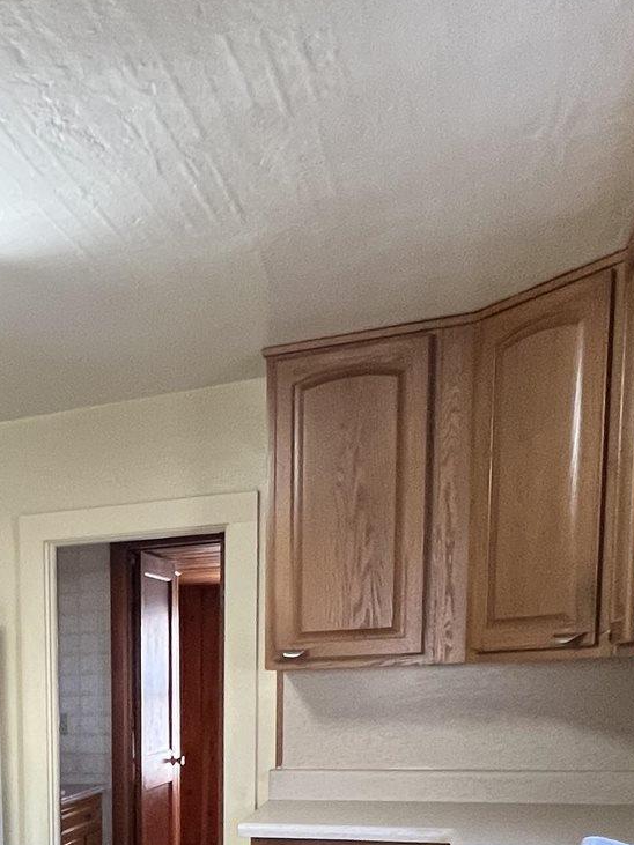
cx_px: -93
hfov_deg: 30.7
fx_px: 1002
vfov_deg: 40.4
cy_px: 837
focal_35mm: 41
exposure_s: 1/60
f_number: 1.8
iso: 250
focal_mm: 1.57
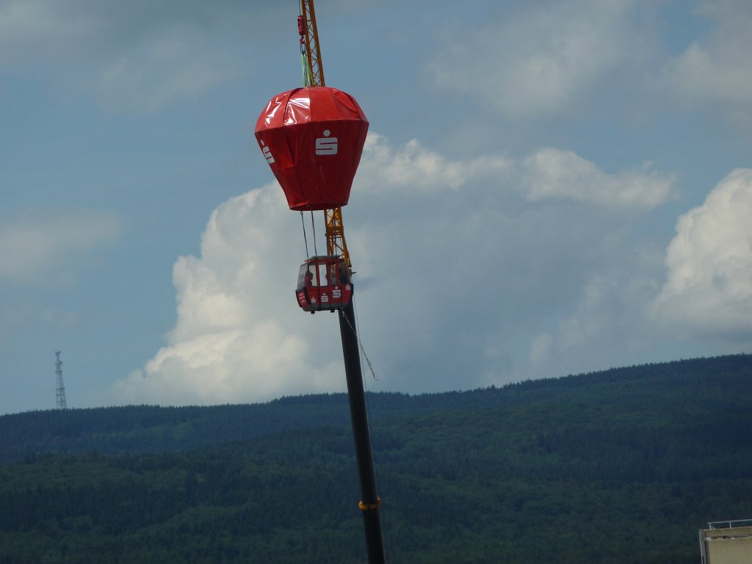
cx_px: 376
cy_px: 282
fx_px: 6517
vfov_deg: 5.0
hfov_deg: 6.6
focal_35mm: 300
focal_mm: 49.2
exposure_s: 1/800
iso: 80
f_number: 5.6
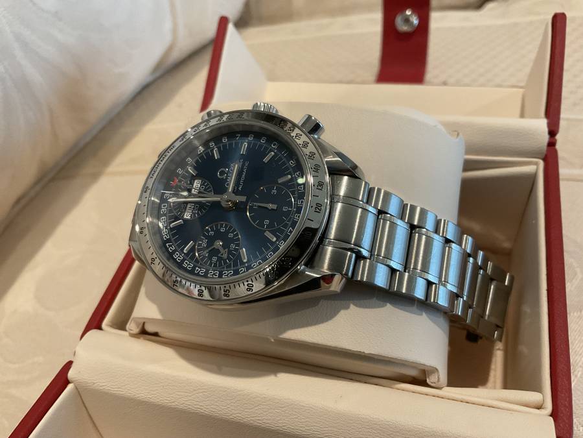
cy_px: 219
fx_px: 488
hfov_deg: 61.7
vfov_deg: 48.2
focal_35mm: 29
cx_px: 292
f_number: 1.8
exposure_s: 1/60
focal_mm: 3
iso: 200
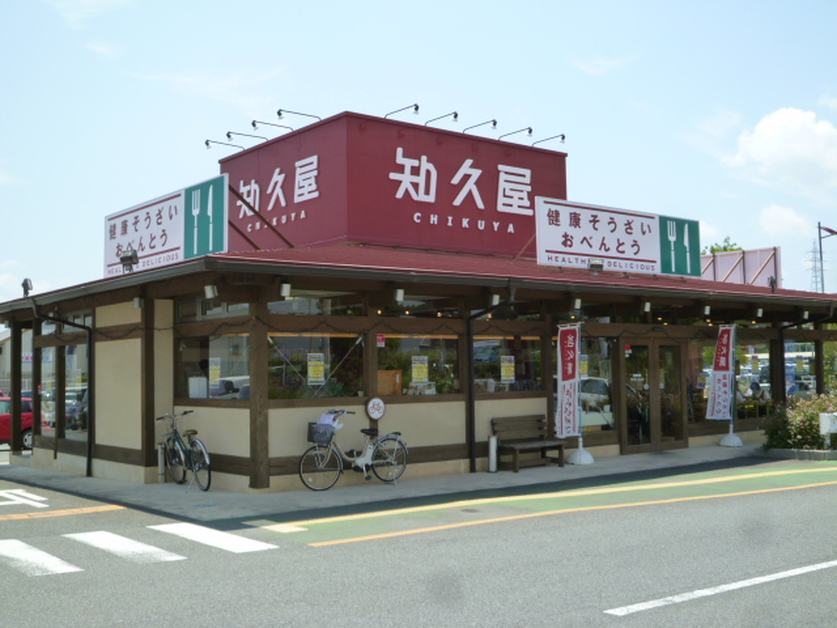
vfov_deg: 35.1
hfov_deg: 45.8
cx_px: 418
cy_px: 314
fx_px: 991
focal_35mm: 41
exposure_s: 1/500
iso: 125
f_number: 4
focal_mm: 7.2
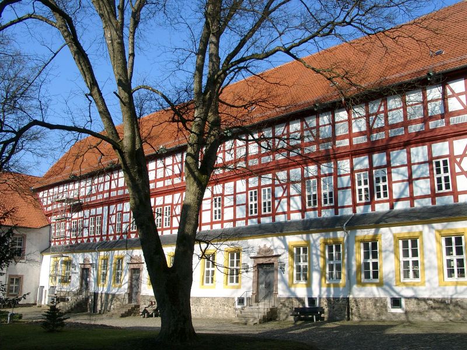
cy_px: 175
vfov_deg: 41.8
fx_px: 459
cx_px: 234
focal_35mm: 34
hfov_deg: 54.0
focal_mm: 7.13
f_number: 4
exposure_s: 1/681
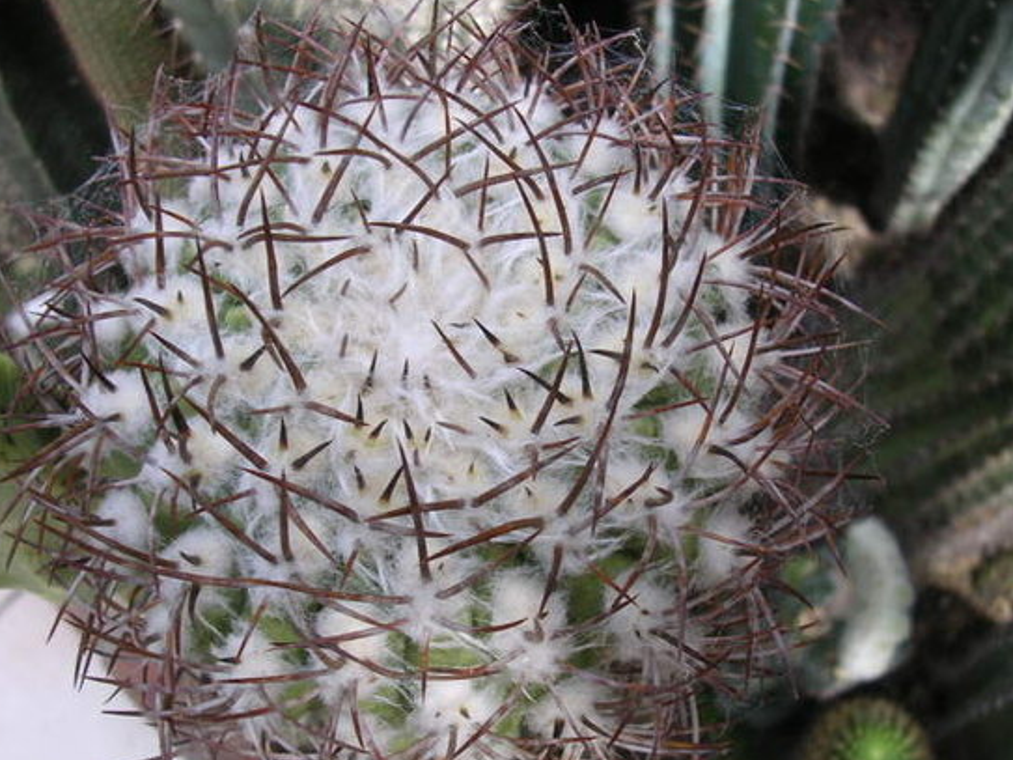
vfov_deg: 34.3
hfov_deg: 44.8
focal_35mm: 42
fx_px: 1229
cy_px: 396
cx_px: 500
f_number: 2.8
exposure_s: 1/133
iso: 100
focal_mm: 5.8
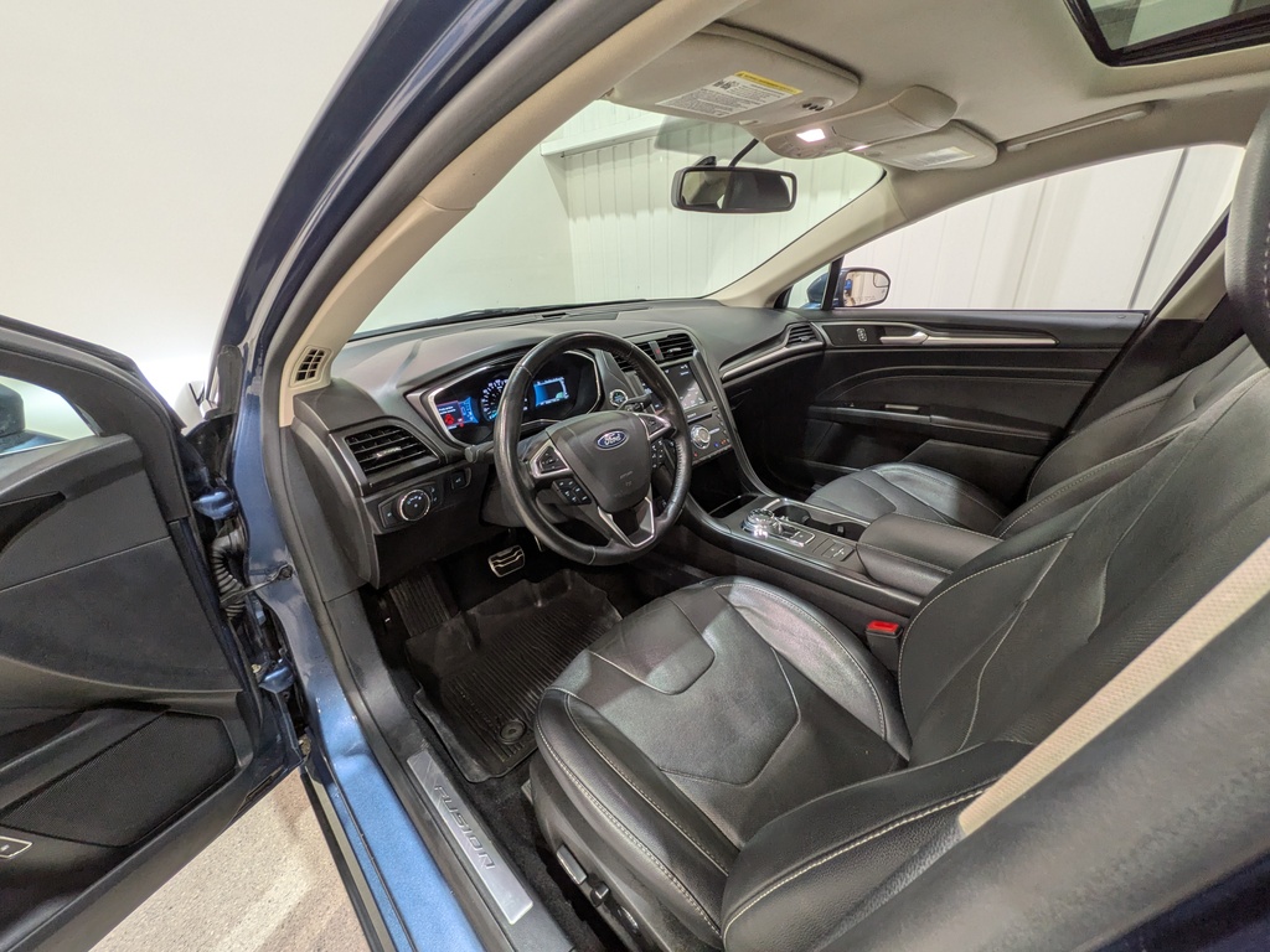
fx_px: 514
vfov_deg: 85.7
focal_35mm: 14
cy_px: 476
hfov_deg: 102.1
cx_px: 635
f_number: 2.2
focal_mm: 1.83
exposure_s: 1/50
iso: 103
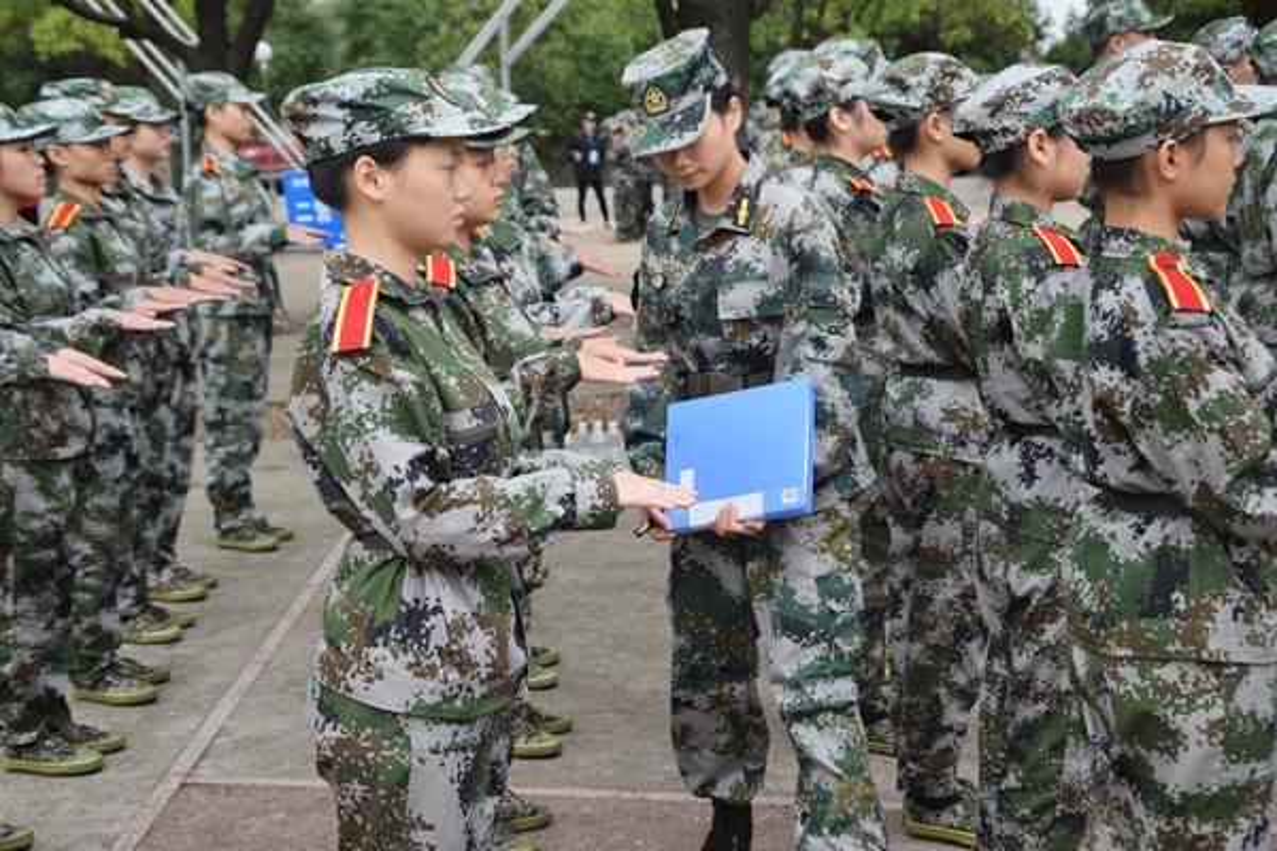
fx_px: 2235
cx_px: 638
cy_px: 426
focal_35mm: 63
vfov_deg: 21.6
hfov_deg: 31.9
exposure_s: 1/250
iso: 400
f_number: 5
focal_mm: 42
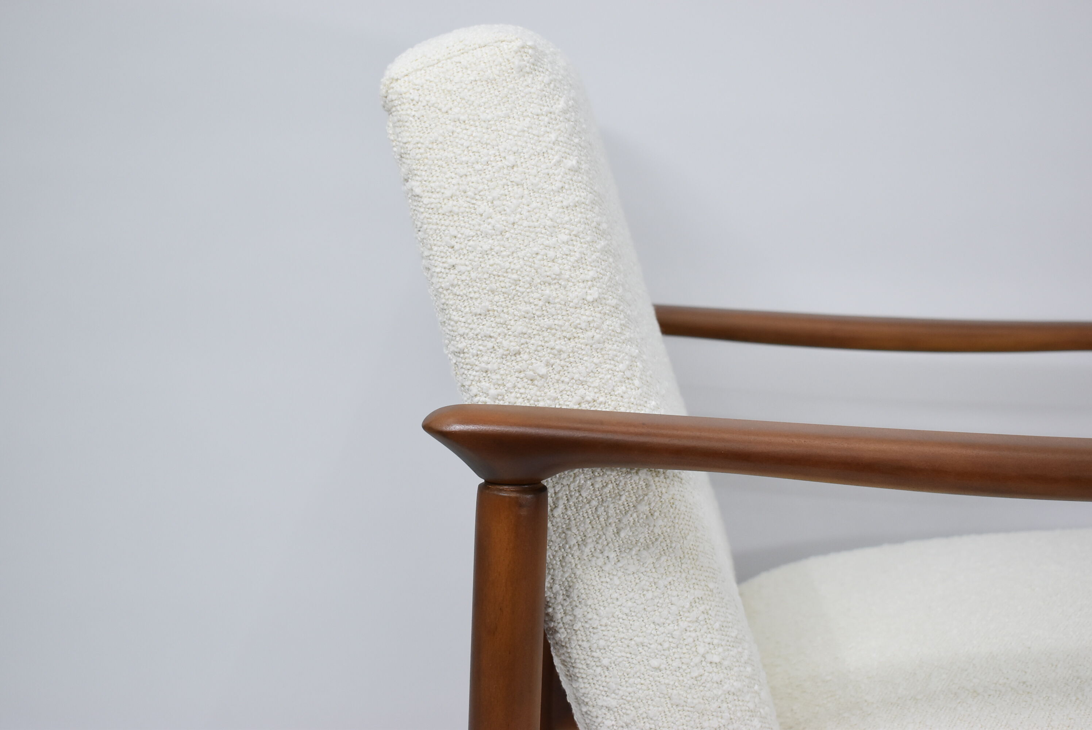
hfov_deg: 35.0
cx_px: 546
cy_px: 365
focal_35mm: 57
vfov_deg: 23.8
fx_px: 1730
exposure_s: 1/125
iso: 800
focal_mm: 38
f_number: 5
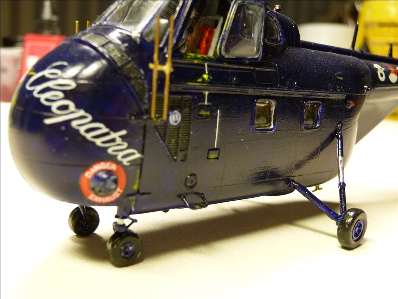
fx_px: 414
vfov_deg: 39.7
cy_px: 150
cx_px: 199
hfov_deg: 51.4
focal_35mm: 36
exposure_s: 1/50
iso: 400
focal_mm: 6.5
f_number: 3.6
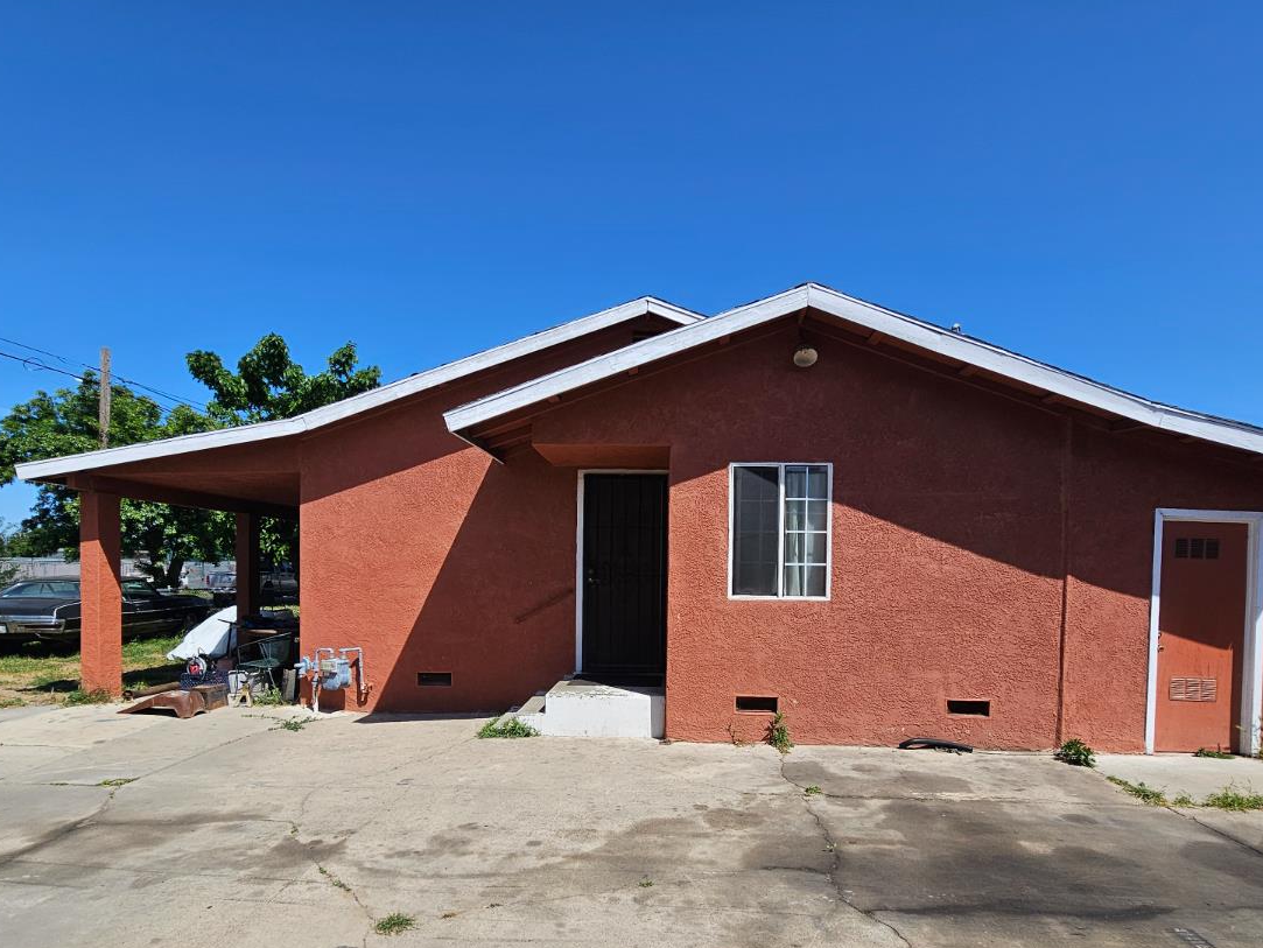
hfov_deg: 87.7
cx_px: 654
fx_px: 657
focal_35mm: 18
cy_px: 591
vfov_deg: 70.5
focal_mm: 2.2
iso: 50
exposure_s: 1/2767
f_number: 2.2
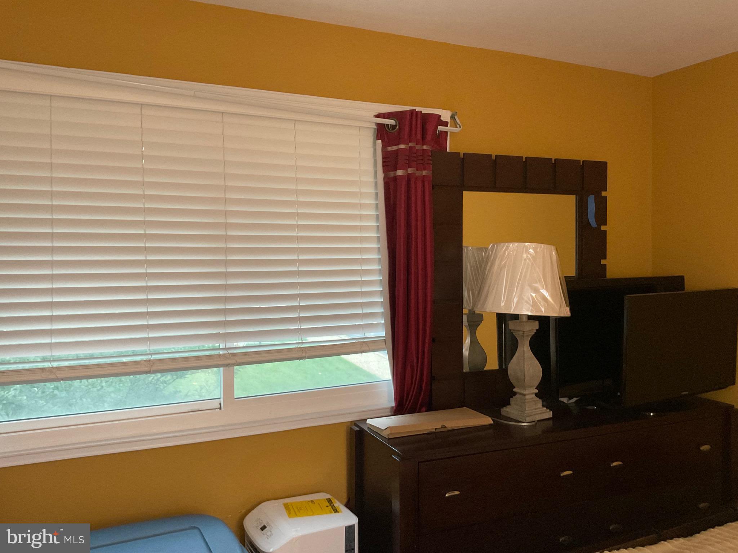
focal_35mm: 29
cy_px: 276
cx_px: 369
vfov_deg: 48.2
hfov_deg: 61.7
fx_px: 618
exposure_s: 1/40
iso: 320
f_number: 1.8
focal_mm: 3
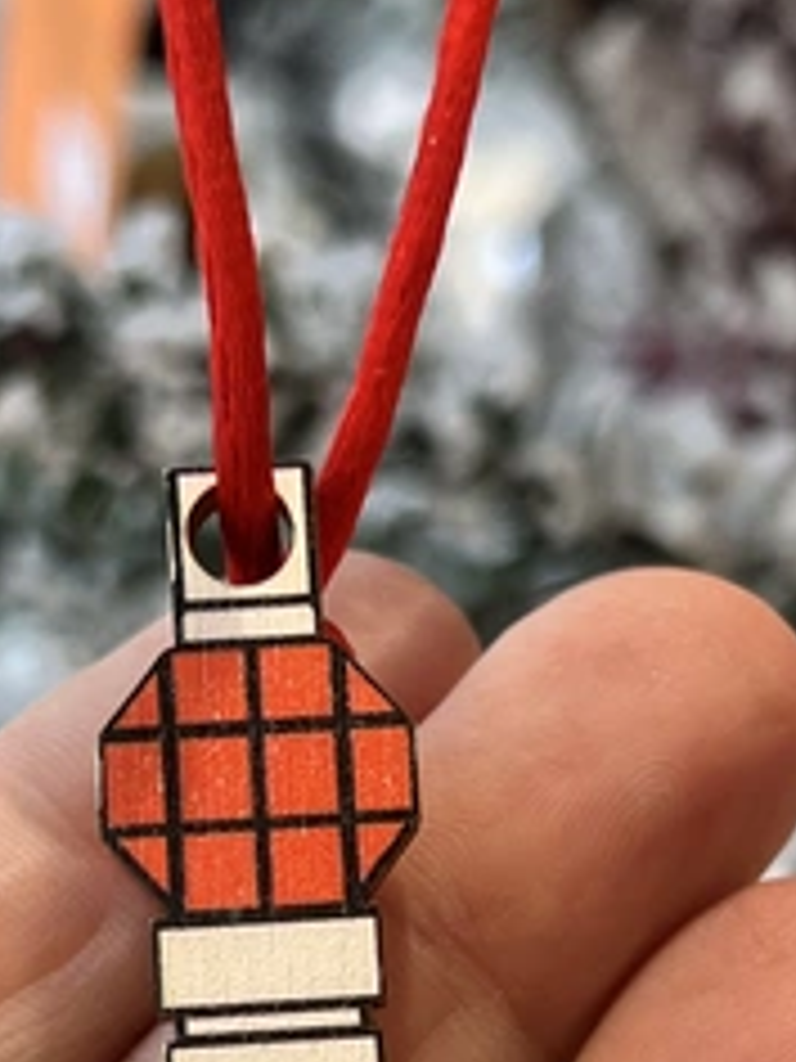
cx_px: 355
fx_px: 2974
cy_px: 918
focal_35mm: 97
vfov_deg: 19.9
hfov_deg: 15.2
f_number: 1.5
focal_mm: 5.7
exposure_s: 1/100
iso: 100
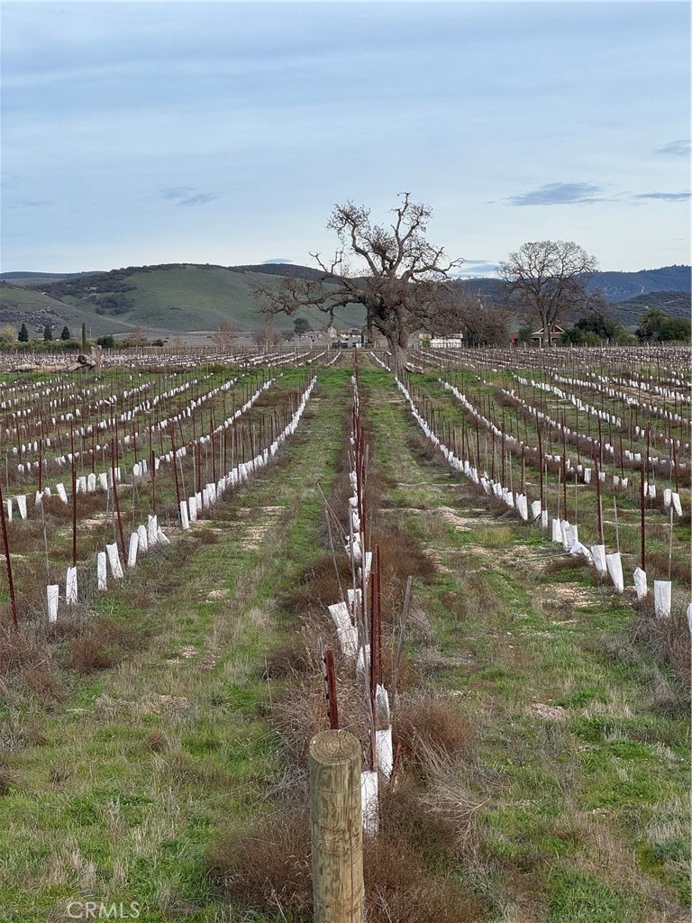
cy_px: 462
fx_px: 2052
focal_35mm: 77
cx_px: 346
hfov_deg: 19.1
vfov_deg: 25.3
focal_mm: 9
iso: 25
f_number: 2.8
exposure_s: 1/108
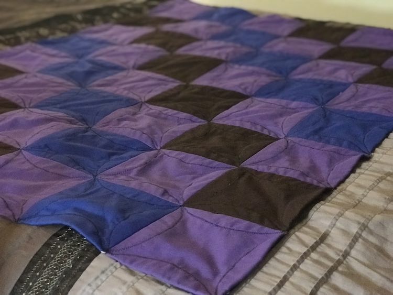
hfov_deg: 33.8
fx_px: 647
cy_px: 148
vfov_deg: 25.7
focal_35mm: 57
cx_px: 196
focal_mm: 6.6
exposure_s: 1/50
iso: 1250
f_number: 2.8
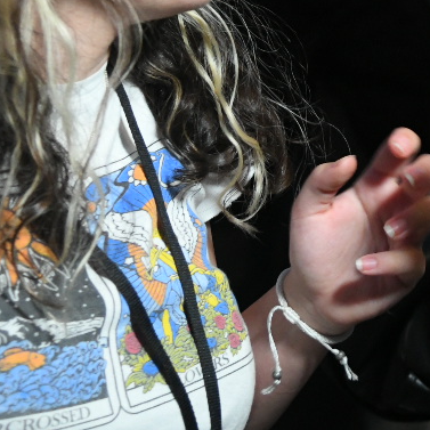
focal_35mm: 201
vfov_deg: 8.6
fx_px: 2825
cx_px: 383
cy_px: -121
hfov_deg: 8.7
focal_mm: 55
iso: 4000
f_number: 4
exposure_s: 1/160
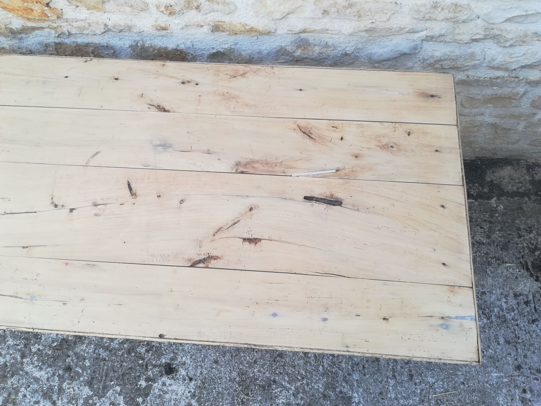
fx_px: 406
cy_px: 203
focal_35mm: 26
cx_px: 270
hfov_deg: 67.3
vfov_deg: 53.1
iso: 50
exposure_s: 1/176
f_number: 2.2
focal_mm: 3.83
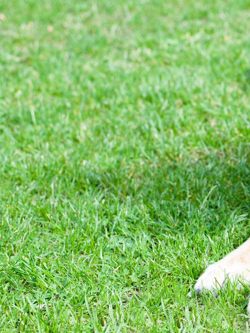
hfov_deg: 13.5
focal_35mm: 104
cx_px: 359
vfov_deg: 18.8
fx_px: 1002
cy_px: 106
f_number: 4.8
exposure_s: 1/500
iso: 200
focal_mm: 50
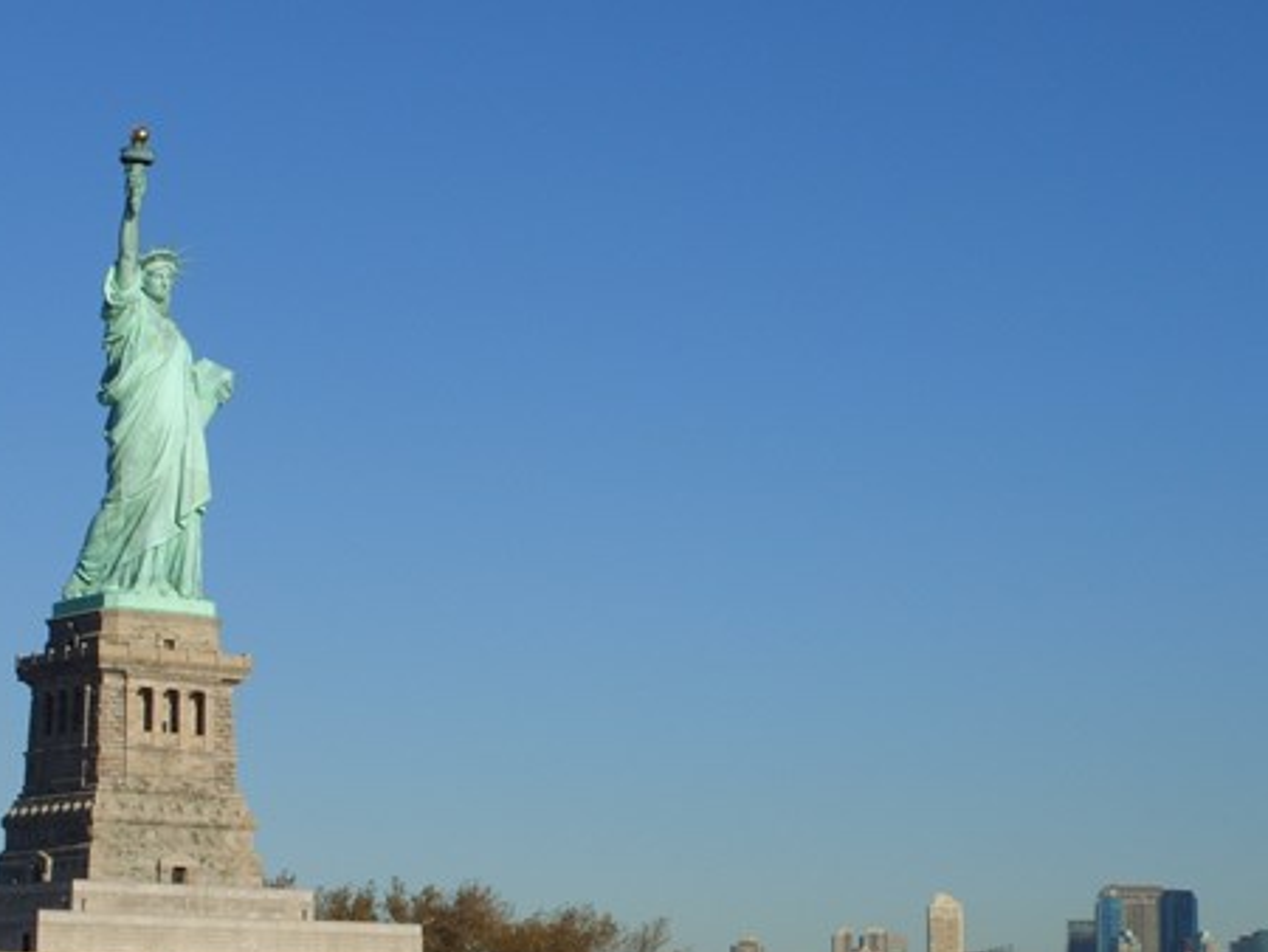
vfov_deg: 15.1
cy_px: 601
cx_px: 541
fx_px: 3592
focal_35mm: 98
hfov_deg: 20.0
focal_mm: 12.95
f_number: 8.2
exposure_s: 1/353
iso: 50
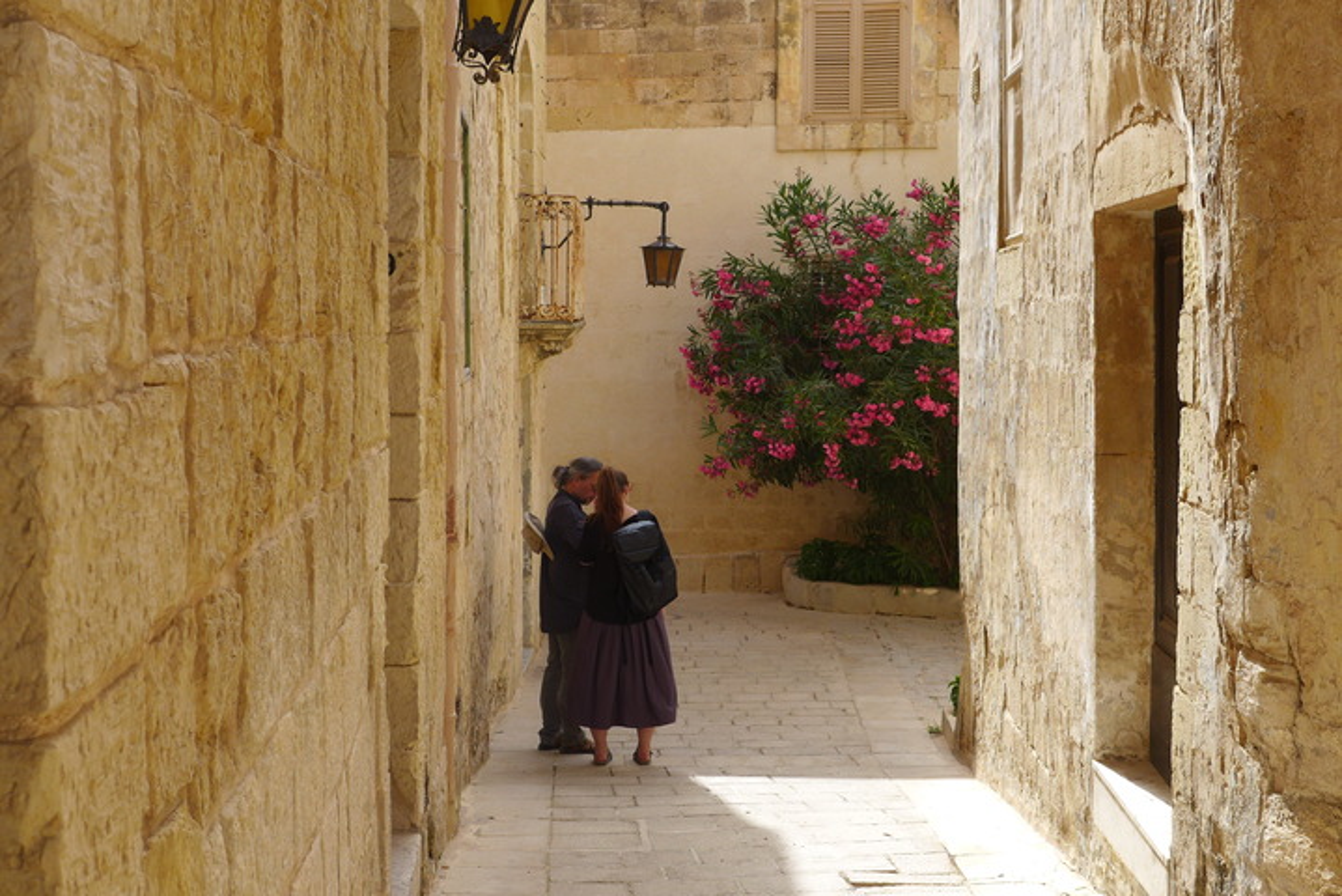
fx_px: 1753
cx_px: 671
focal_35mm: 47
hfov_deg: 41.9
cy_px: 448
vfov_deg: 28.7
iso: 80
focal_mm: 9.2
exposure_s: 1/640
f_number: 2.8
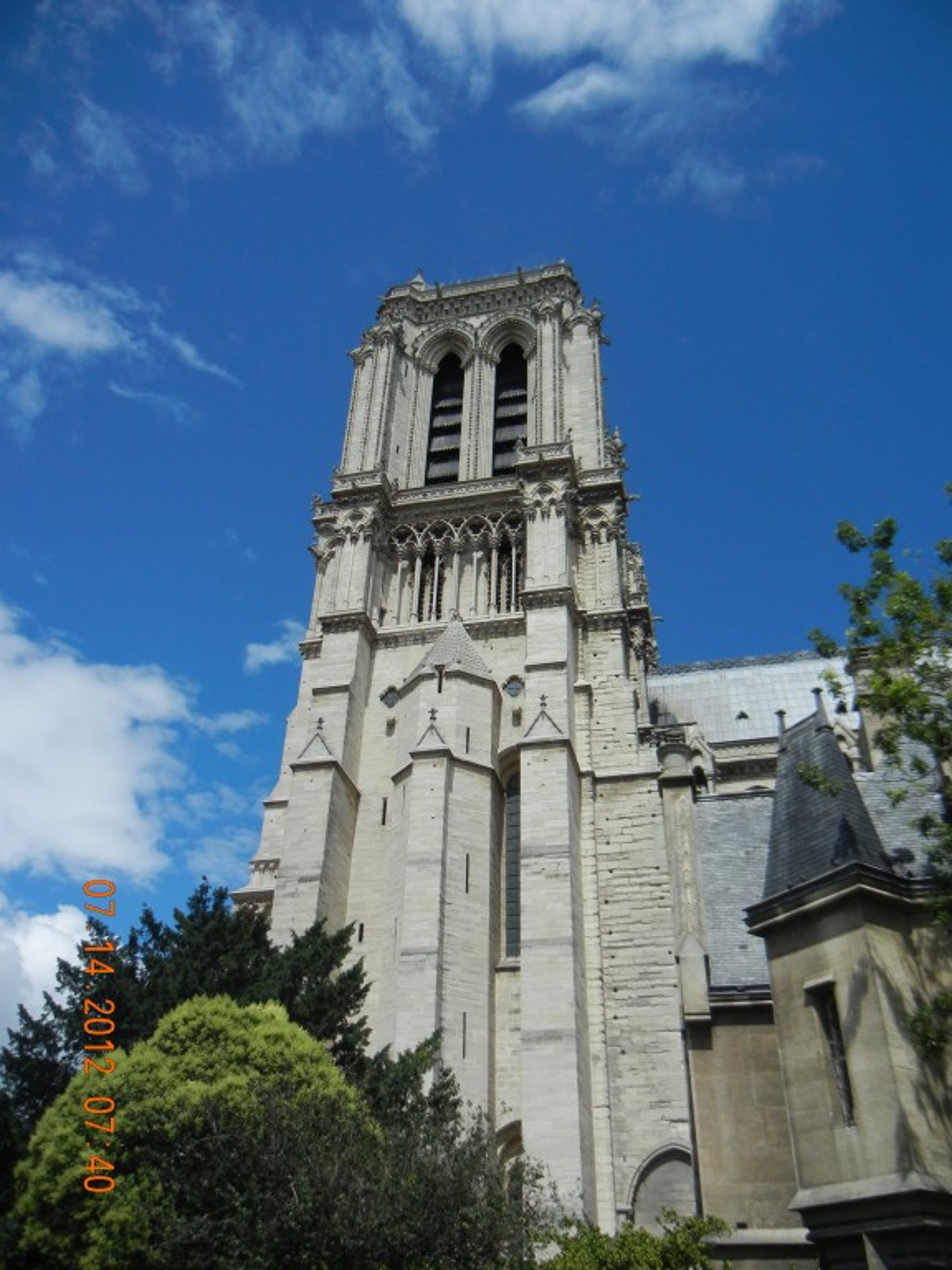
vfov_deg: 60.0
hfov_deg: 46.8
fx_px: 1100
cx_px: 476
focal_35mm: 30
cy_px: 635
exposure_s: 1/725
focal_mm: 5.4
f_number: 7
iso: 160
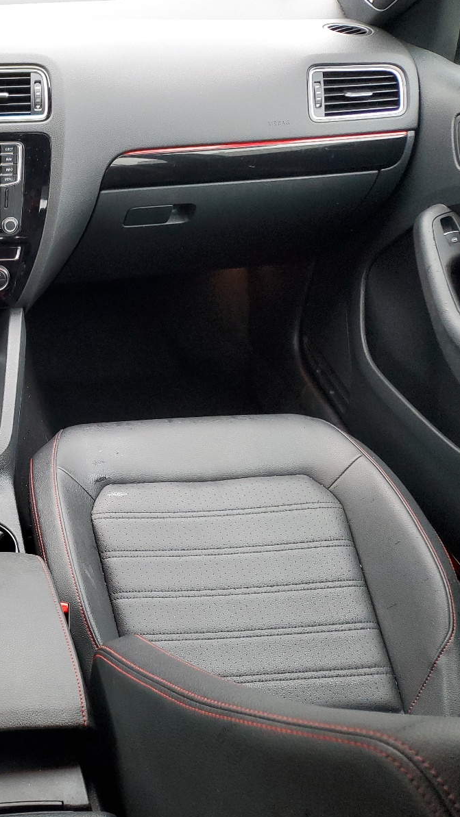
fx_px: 824
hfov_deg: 28.2
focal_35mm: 38
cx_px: -56
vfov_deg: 52.8
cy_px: 410
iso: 101
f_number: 1.5
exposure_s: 1/60.2
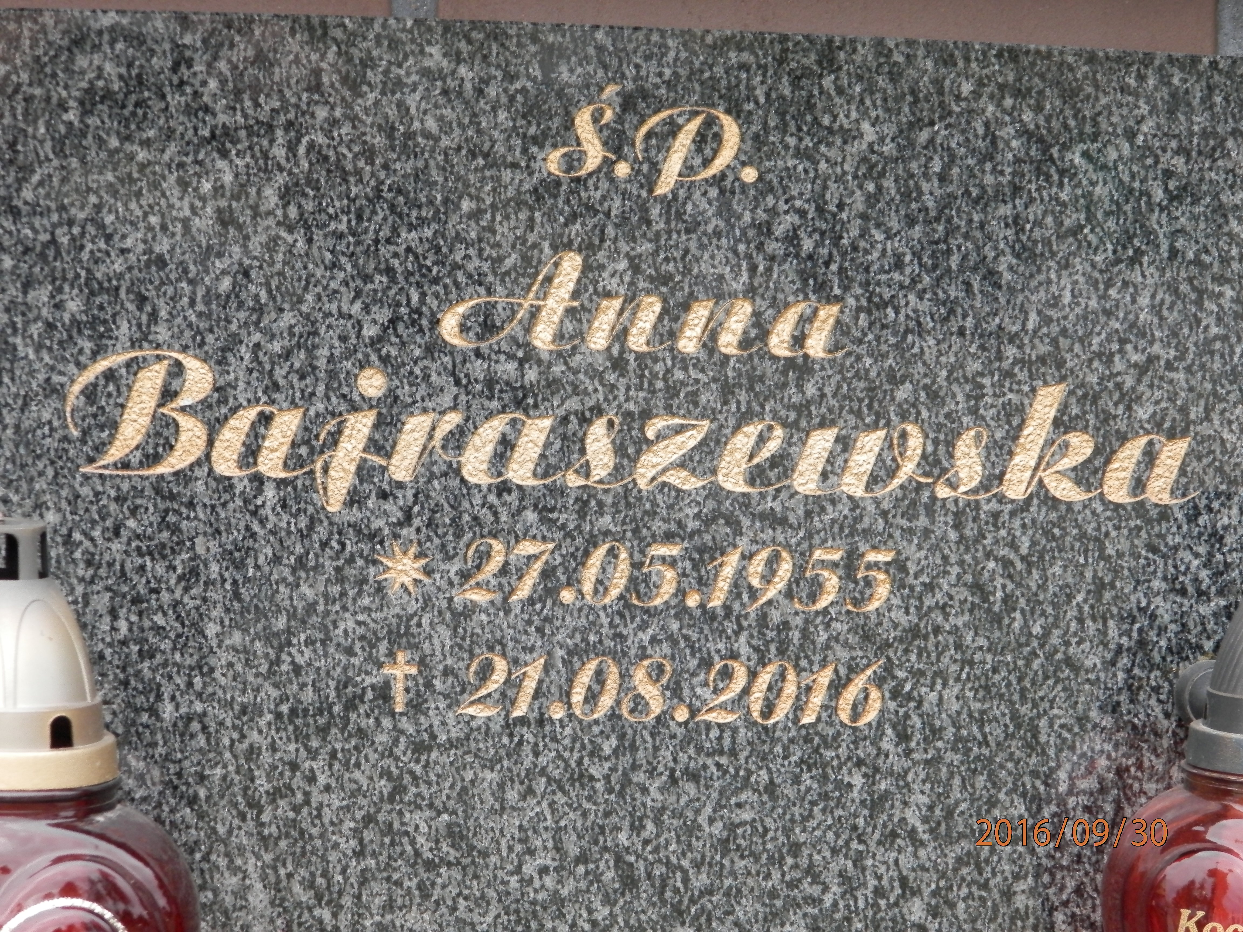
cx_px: 622
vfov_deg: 11.2
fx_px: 4740
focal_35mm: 132
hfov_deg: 14.9
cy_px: 466
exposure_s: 1/60
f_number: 4.7
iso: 200
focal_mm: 23.6
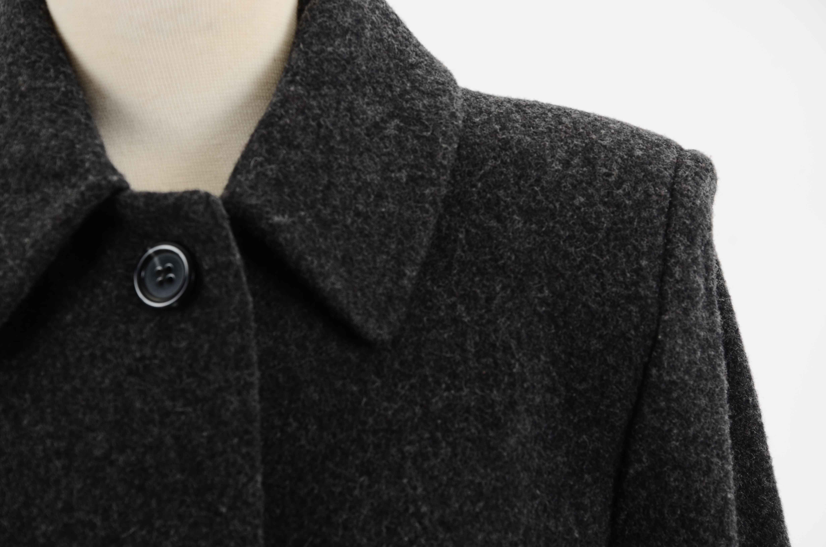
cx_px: 413
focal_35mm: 158
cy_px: 274
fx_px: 3606
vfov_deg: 8.7
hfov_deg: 13.1
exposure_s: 1/80
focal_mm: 105
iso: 160
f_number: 8
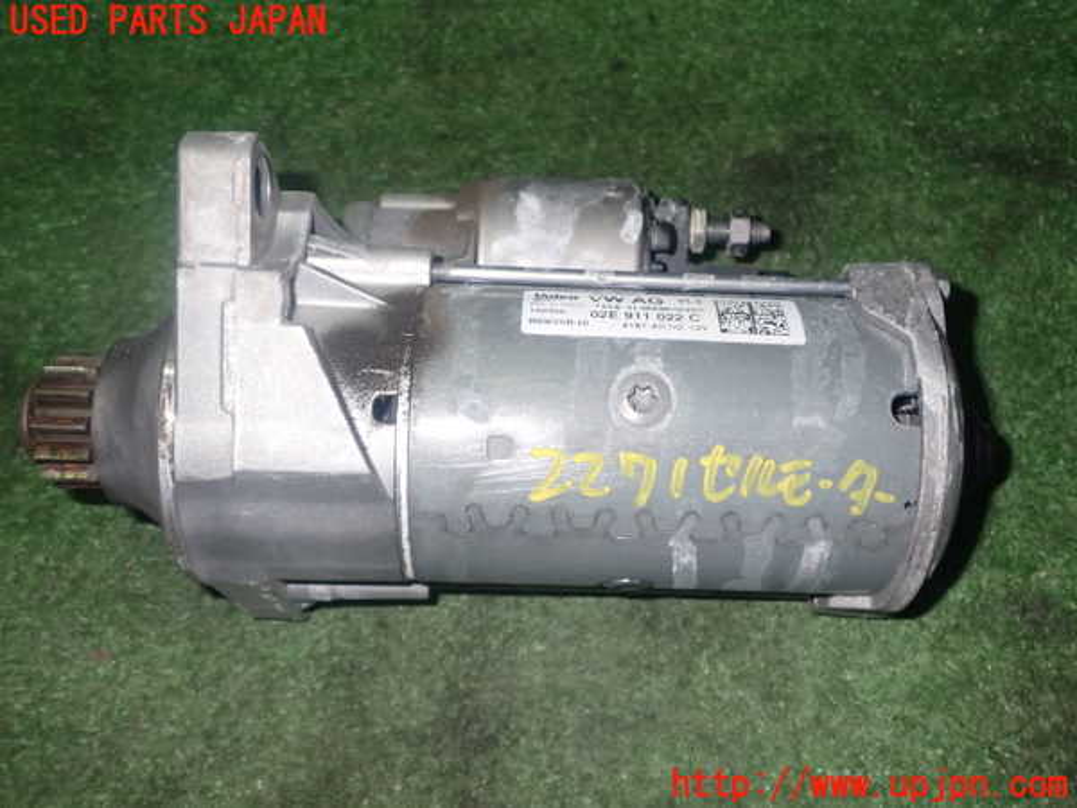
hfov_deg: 51.4
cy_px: 404
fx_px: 1120
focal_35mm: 36
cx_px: 538
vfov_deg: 39.7
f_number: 7.1
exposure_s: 1/40
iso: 400
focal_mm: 6.37
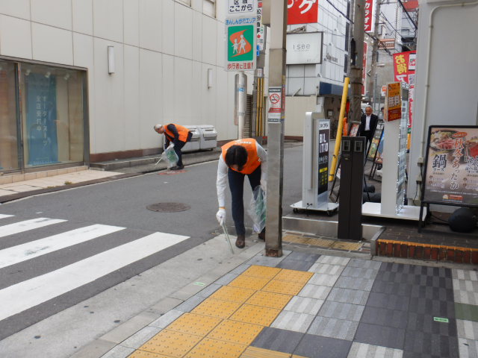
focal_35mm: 34
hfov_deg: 54.0
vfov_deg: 41.8
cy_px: 179
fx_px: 469
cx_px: 239
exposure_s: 1/160
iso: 125
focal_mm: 6.1
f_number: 4.2
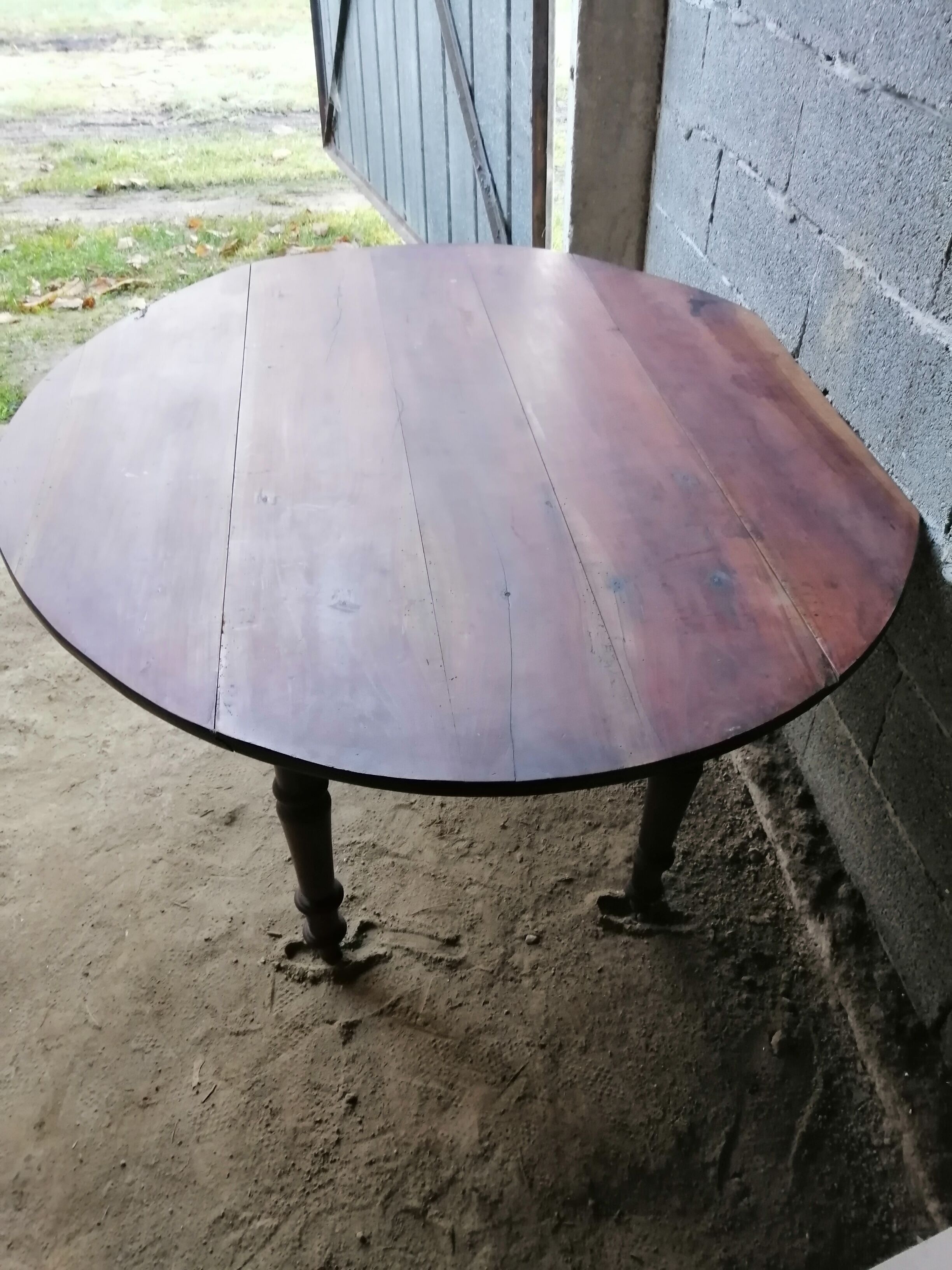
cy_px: 635
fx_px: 953
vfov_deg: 67.3
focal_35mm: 26
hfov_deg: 53.1
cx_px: 476
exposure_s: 1/33.3
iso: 250
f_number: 1.8
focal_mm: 3.96
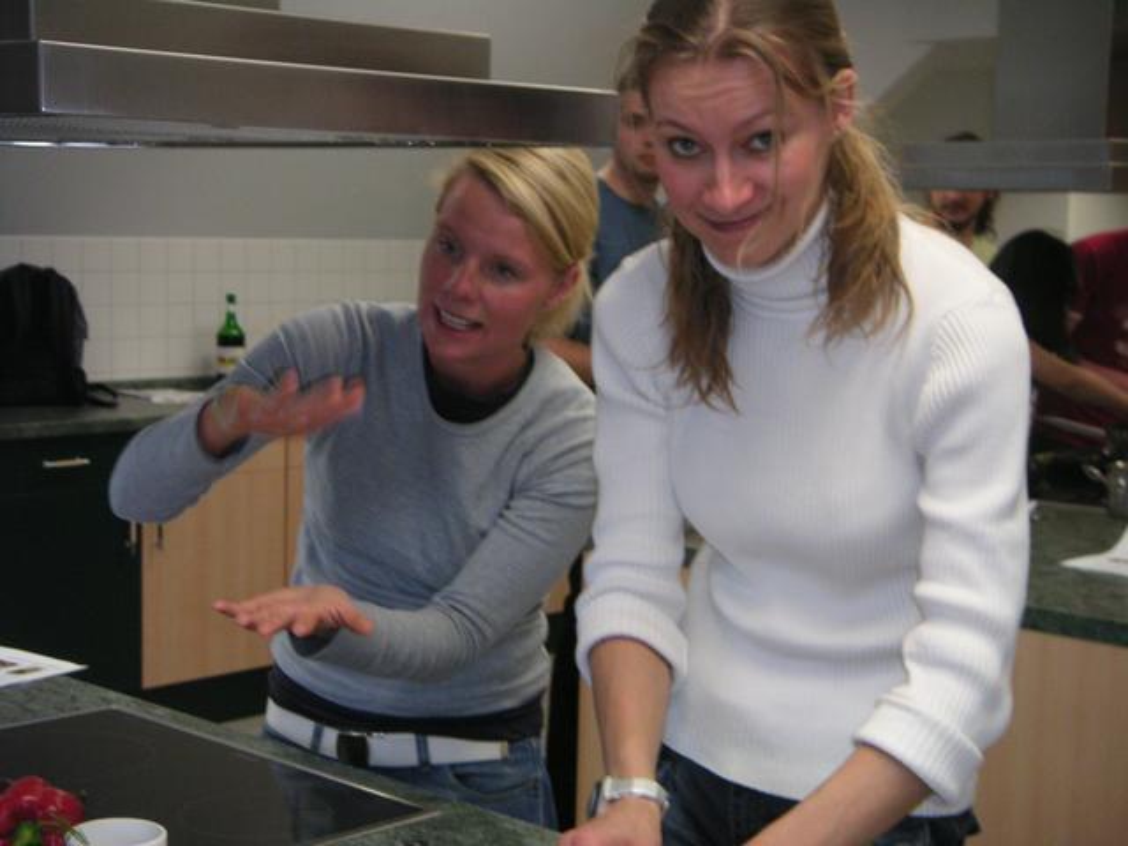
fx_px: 1955
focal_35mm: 60
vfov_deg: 24.4
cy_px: 423
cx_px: 564
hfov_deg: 32.2
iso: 160
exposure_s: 1/60
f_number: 3
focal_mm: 9.3
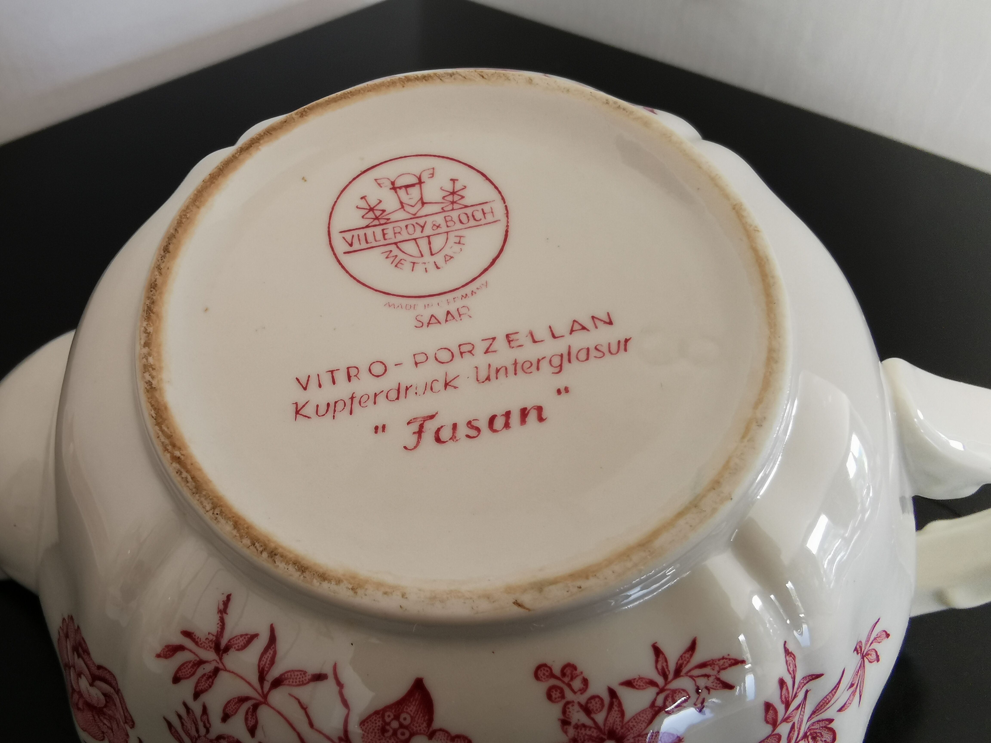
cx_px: 496
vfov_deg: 53.1
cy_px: 372
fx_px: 744
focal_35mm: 26
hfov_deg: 67.3
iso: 125
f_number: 2.2
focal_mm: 2.26
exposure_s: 1/50
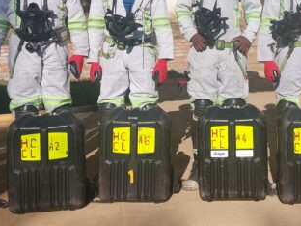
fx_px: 513
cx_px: 233
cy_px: 25
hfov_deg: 32.0
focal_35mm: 59
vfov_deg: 24.2
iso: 25
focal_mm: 5.23
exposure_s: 1/1500
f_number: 1.8
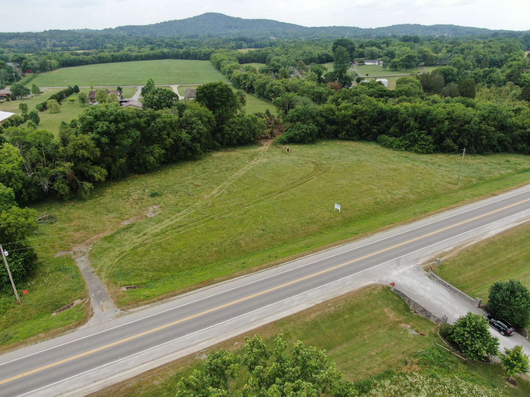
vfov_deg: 56.8
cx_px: 265
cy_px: 198
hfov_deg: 71.6
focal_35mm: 24
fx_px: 367
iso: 100
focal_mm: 4.39
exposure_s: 1/640
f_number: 2.8
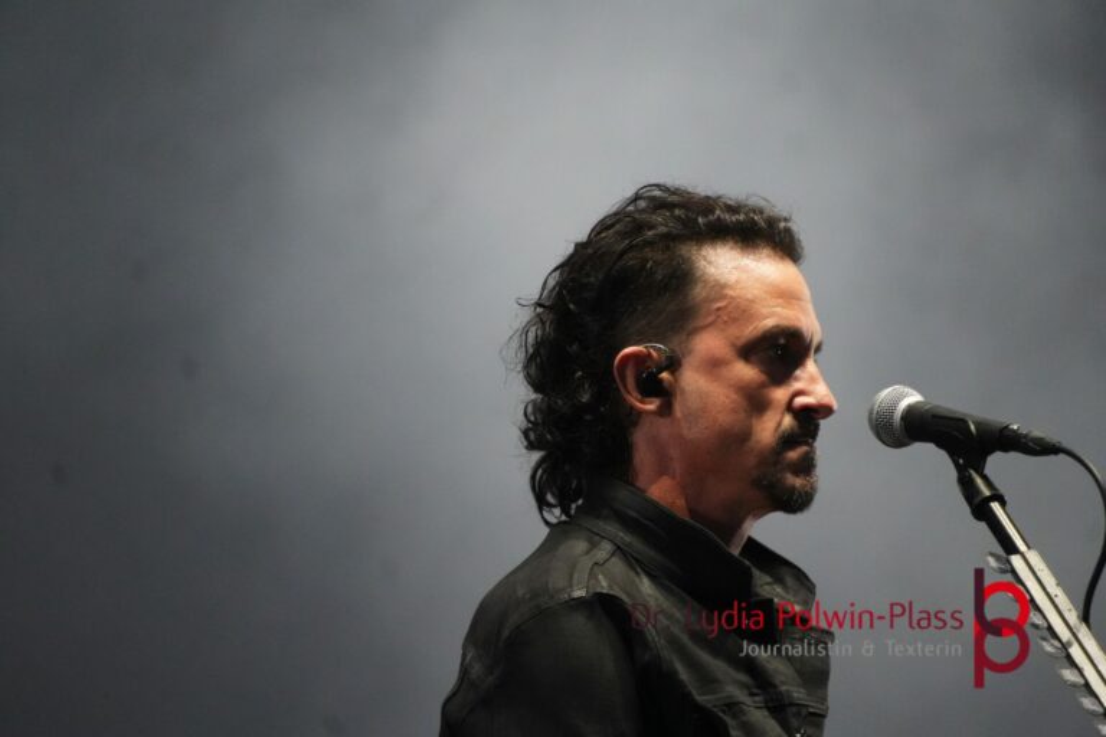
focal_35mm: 402
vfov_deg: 3.4
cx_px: 553
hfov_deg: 5.1
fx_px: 12349
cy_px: 368
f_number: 6.3
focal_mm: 268
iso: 6400
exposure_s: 1/500
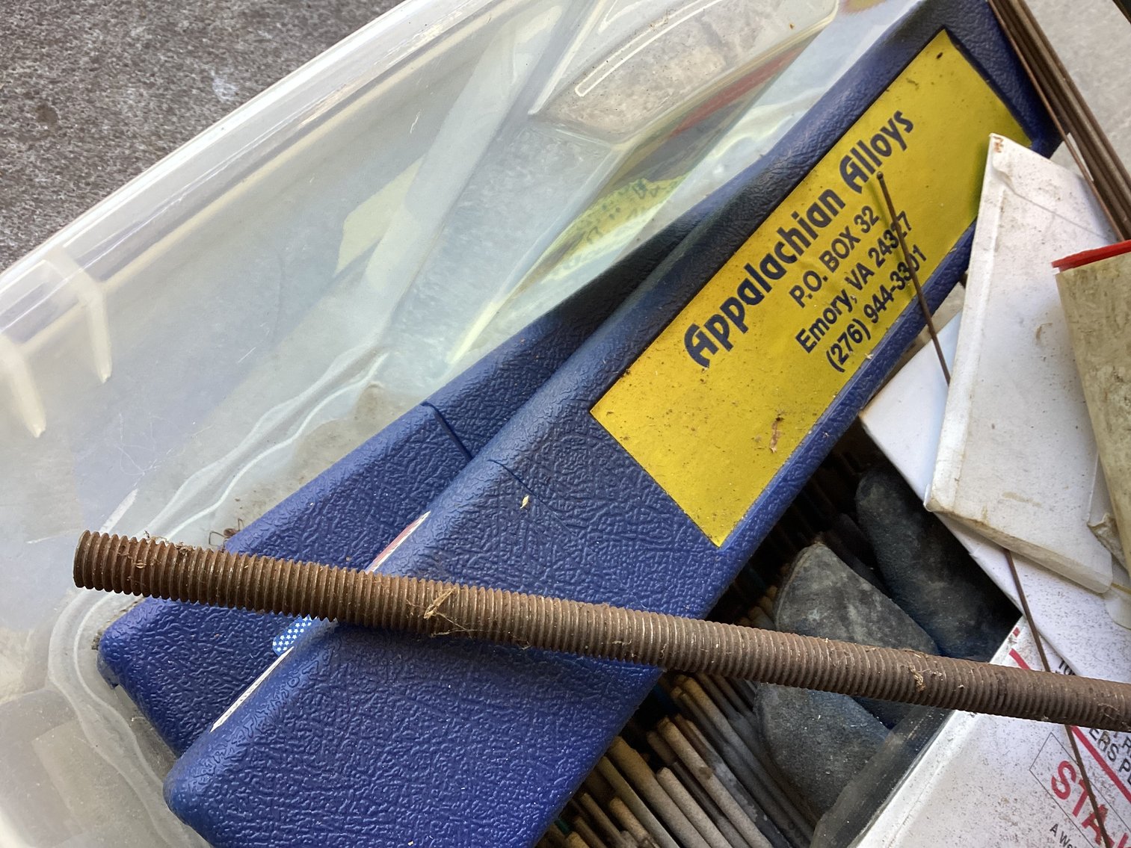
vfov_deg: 45.4
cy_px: 424
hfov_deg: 58.3
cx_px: 566
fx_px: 1013
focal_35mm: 31
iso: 80
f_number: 2.4
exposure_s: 1/100
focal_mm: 3.3
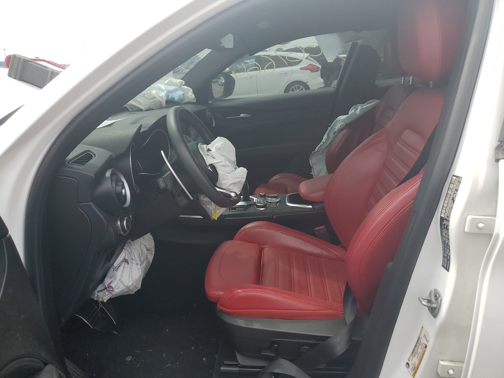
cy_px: 189
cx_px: 252
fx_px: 379
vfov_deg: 53.1
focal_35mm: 26
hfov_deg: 67.3
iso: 50
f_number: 1.5
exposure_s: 1/1429
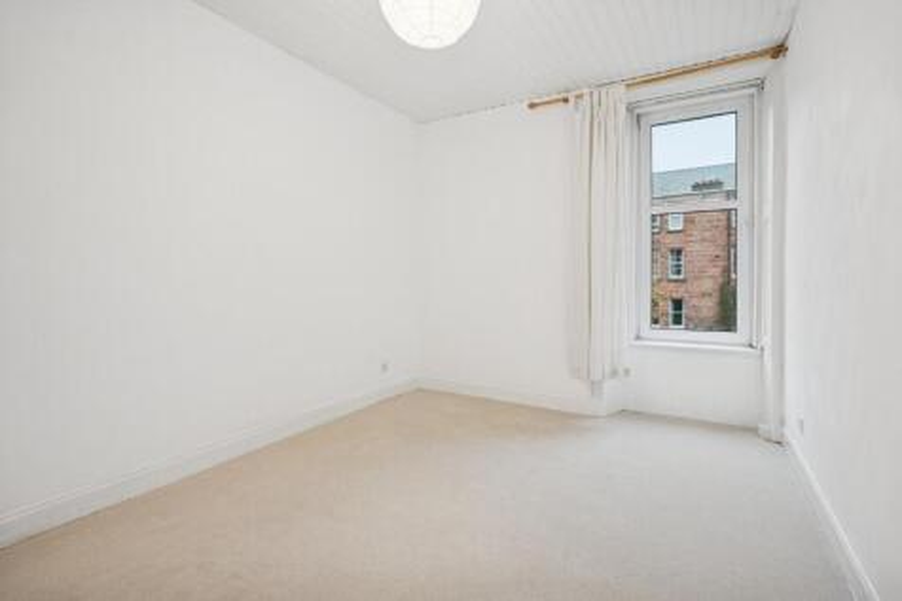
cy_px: 300
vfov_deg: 73.7
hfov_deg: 96.8
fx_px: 401
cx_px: 451
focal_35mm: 16
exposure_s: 1/80
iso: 500
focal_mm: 16
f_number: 4
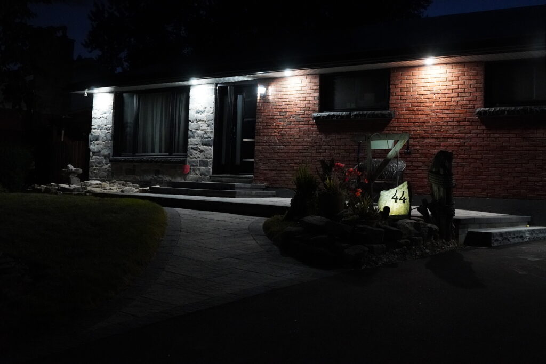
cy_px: 182
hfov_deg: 45.0
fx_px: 660
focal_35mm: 44
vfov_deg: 30.9
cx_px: 273
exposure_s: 1/125
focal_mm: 29
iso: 6400
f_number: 3.5
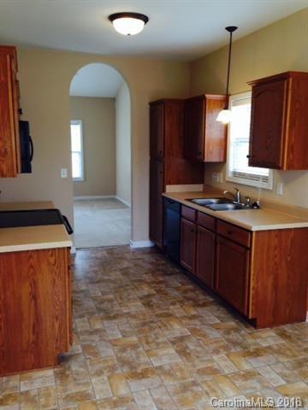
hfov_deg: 42.9
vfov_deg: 55.4
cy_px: 205
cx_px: 154
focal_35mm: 33
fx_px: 391
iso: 50
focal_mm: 4.12
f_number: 2.4
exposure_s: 1/28
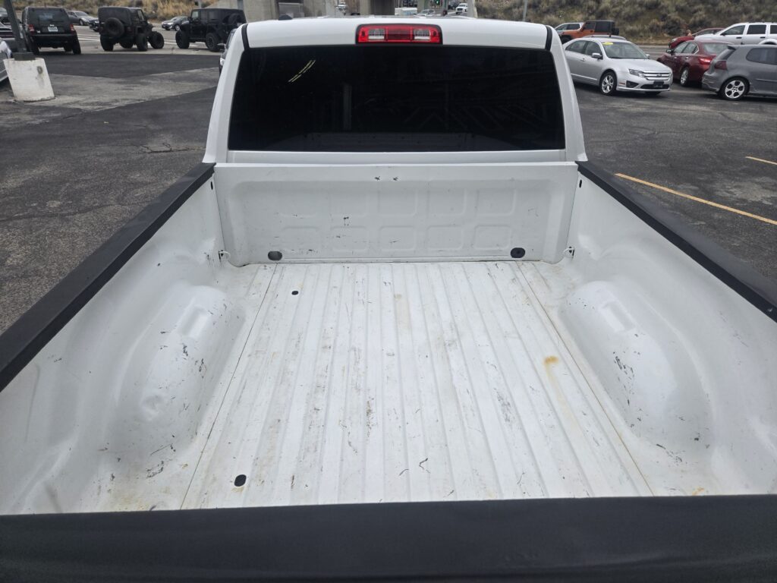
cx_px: 388
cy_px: 292
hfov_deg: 73.9
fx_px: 516
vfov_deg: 58.9
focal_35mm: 23
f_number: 1.8
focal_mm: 5.4
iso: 80
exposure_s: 1/1105
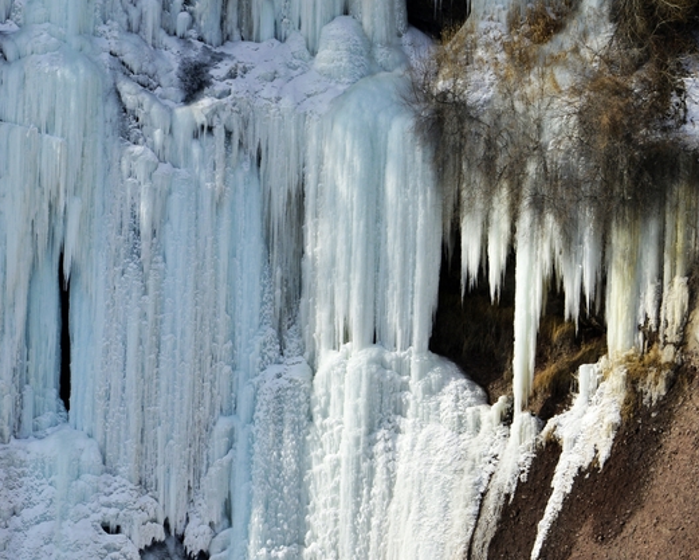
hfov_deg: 6.6
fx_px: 6042
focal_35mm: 292
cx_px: 62
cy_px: 351
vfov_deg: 5.3
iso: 250
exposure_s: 1/320
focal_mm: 135
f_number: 11
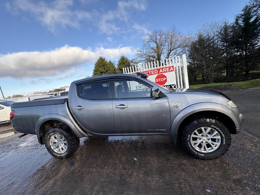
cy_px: 98
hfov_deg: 102.1
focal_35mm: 14
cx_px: 130
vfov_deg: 85.7
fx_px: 105
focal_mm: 2.22
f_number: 2.2
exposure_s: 1/473
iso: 50
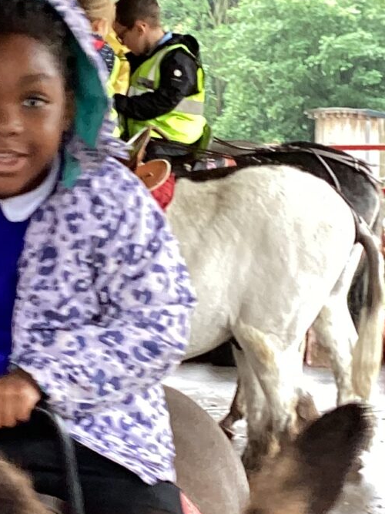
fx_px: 1765
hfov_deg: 12.4
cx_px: 65
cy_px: 241
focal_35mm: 119
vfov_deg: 16.6
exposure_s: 1/50
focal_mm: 3.3
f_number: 2.4
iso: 125
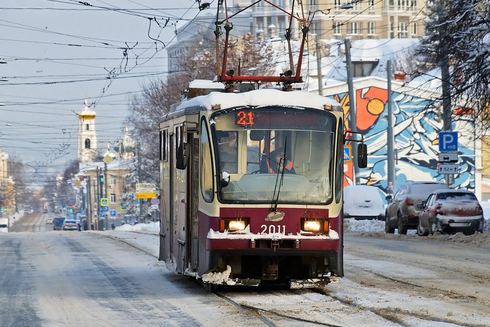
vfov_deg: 5.1
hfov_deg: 7.7
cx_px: 292
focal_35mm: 269
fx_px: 3656
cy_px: 112
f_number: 5.6
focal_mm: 135
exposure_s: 1/1000
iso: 400
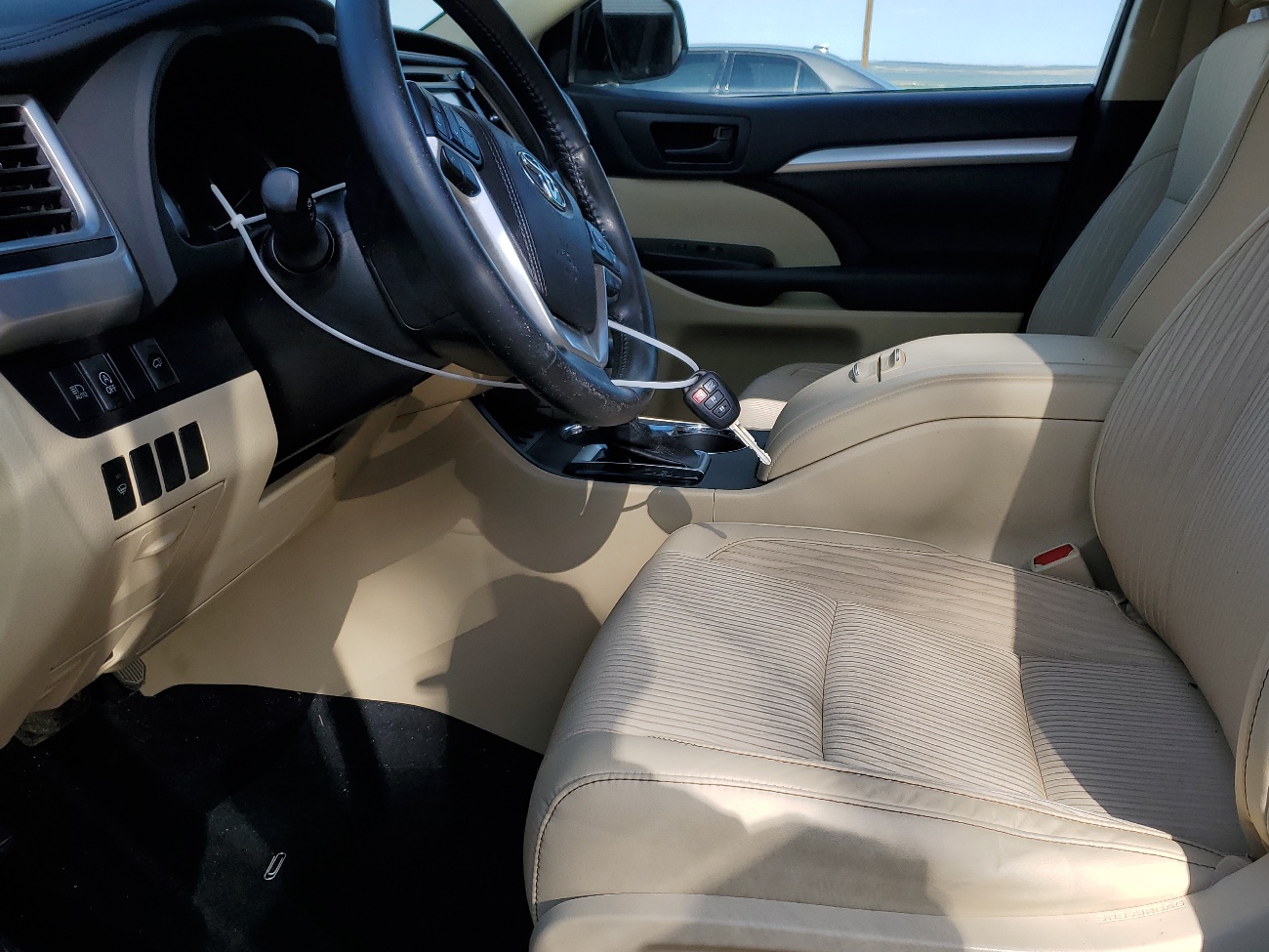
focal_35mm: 32
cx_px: 700
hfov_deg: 56.7
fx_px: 1173
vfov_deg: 44.1
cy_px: 515
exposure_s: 1/1429
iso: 50
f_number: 1.5
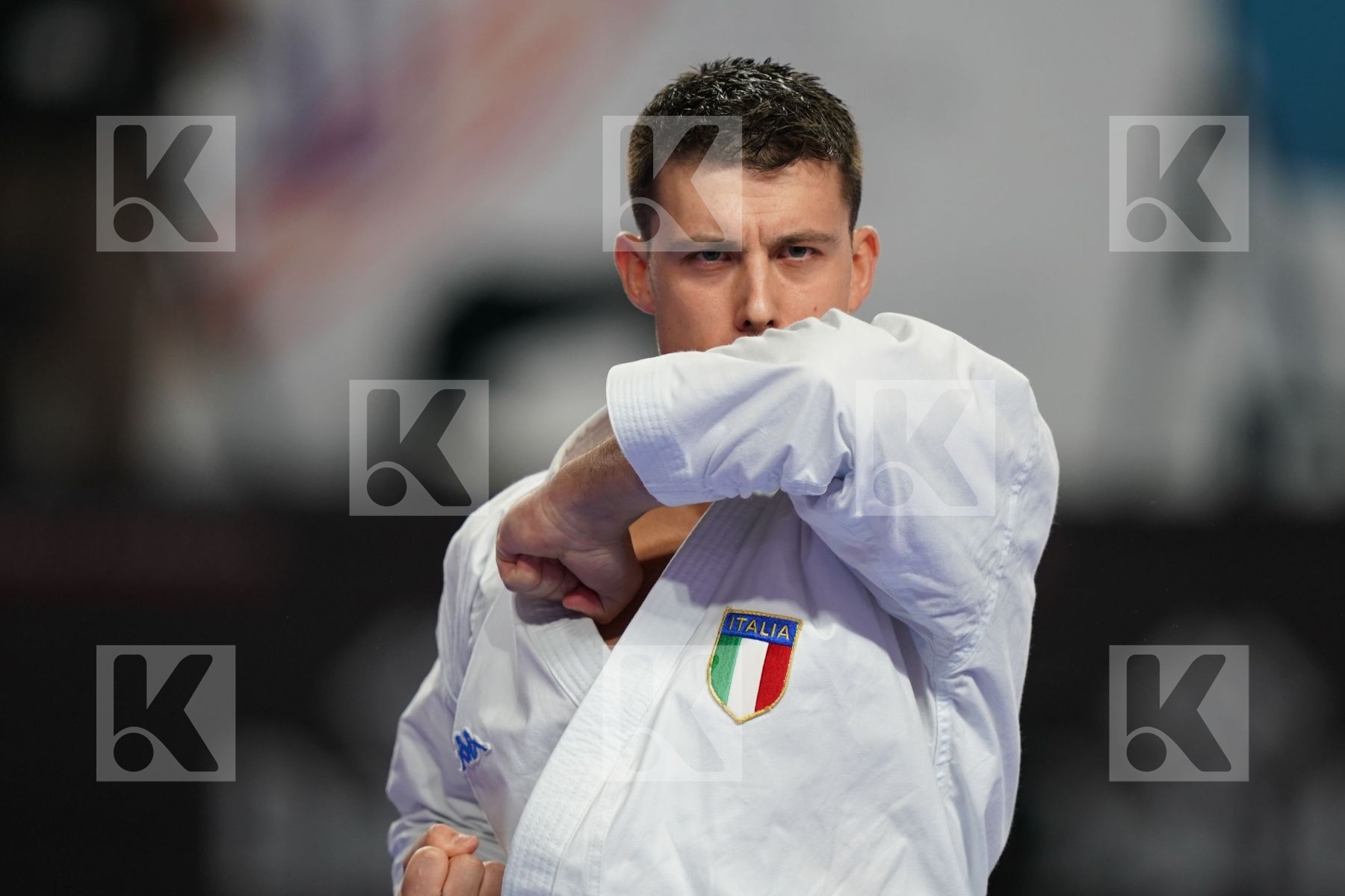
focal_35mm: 600
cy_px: 448
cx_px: 672
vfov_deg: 2.3
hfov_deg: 3.4
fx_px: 22415
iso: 800
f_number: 2.8
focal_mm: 400
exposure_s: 1/500
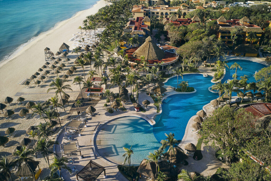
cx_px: 136
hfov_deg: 65.5
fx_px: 211
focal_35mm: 28
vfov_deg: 46.4
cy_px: 90
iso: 100
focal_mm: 10.26
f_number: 3.2
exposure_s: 1/120
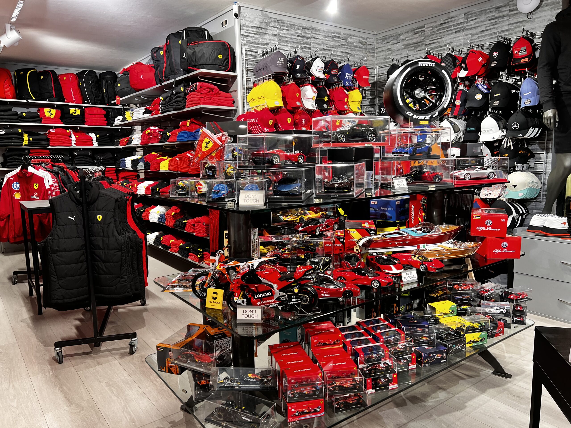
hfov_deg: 67.3
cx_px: 286
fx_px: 429
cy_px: 214
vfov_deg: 53.1
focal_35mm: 26
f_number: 1.5
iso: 100
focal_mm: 5.7
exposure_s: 1/100
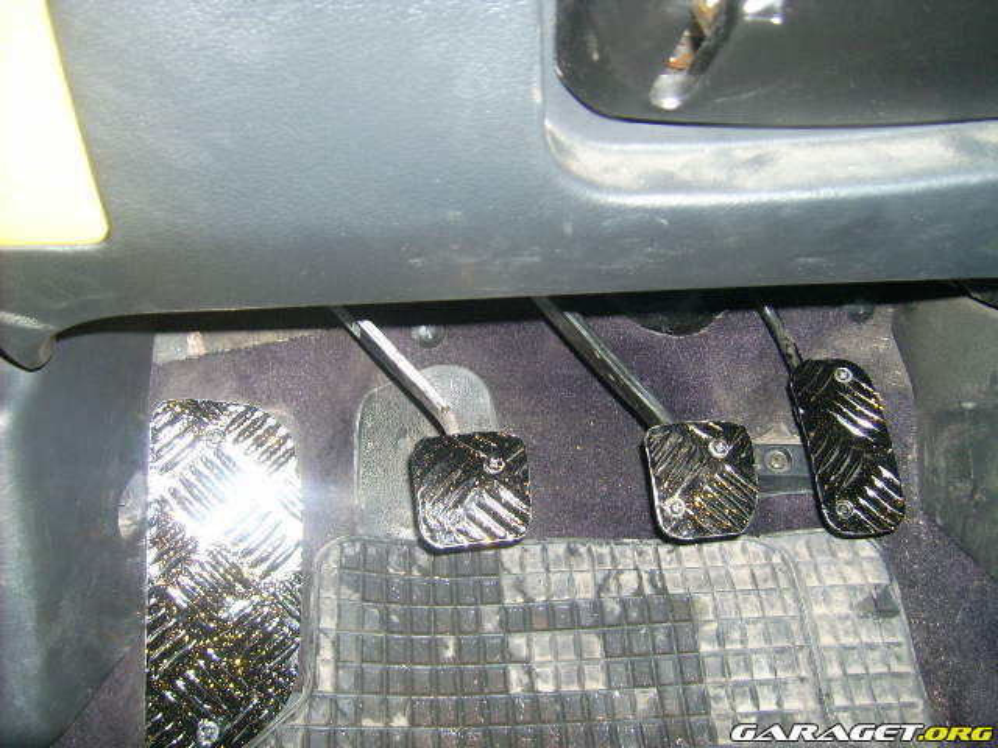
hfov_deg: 52.6
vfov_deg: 40.7
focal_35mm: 35
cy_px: 374
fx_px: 1009
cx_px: 499
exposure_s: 1/60
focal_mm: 5.95
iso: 100
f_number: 2.8
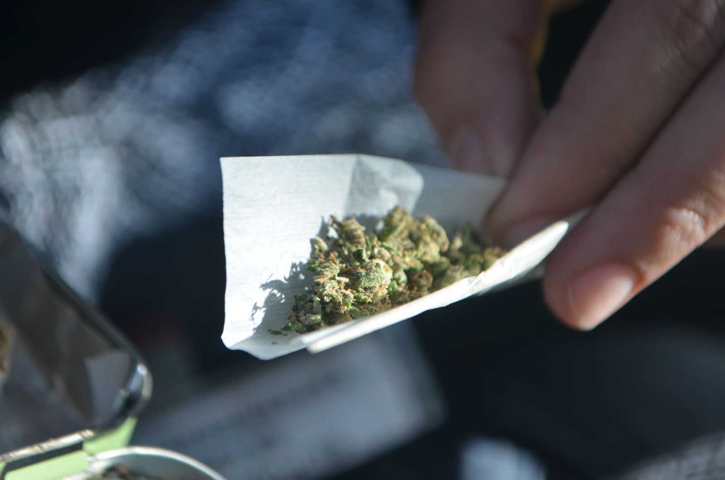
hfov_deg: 24.7
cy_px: 240
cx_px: 362
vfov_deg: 16.5
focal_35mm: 82
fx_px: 1658
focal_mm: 55
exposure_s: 1/200
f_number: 5.6
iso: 200
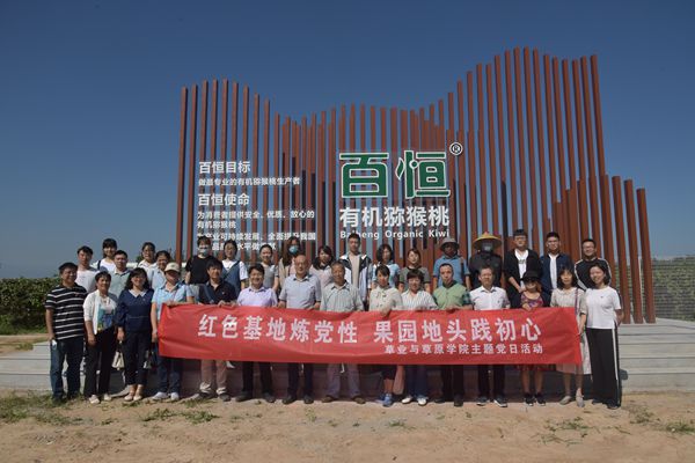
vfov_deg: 53.1
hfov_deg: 73.7
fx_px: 463
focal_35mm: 24
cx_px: 348
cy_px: 232
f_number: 13
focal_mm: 24
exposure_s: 1/1600
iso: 500
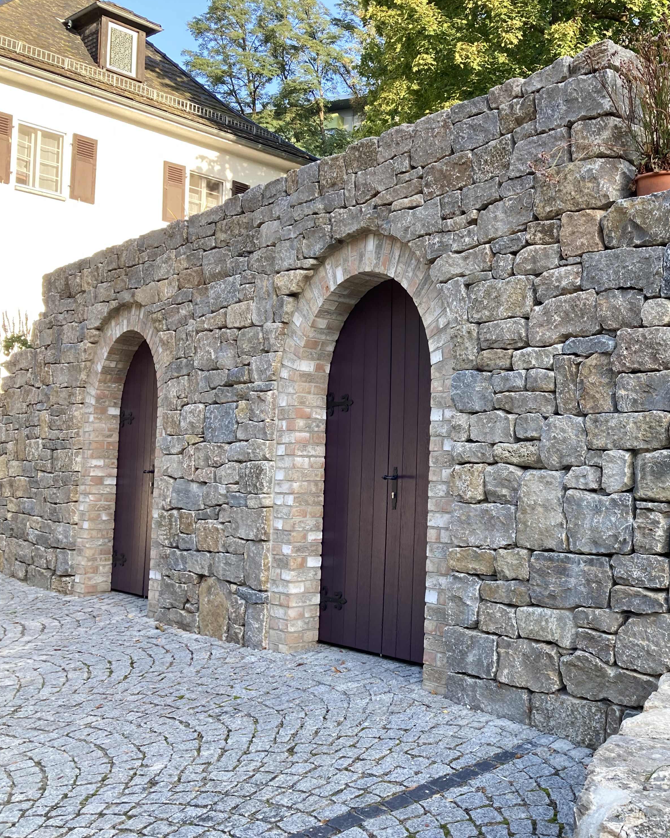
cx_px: 563
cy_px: 417
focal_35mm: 37
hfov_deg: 38.2
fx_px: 917
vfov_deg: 49.1
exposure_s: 1/121
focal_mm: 3.99
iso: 25
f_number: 1.8
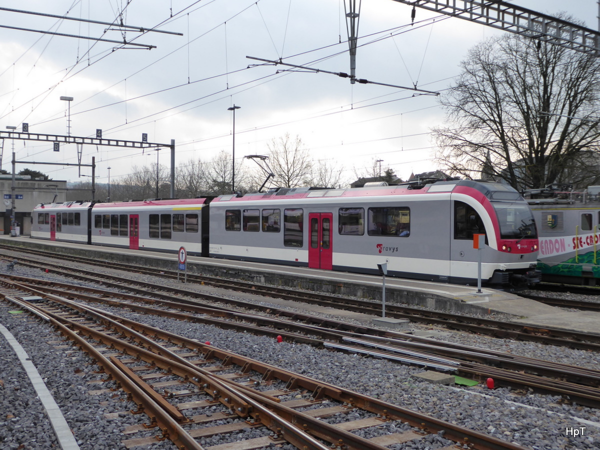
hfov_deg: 47.9
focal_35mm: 39
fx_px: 676
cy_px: 225
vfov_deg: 36.8
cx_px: 300
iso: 125
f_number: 3.7
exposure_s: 1/250
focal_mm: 6.7
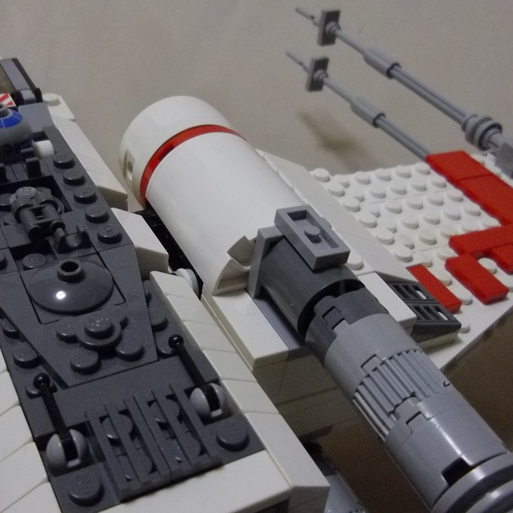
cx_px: 224
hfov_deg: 40.0
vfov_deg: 40.0
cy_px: 261
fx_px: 704
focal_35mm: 42
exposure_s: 1/50
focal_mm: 4.9
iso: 388
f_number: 3.2
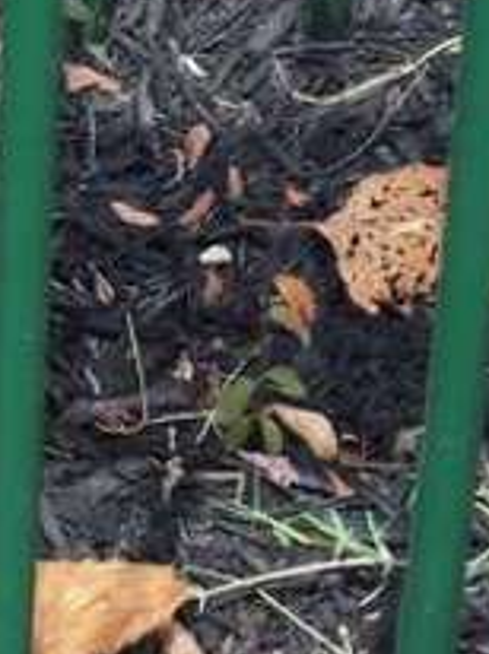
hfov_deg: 3.7
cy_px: 600
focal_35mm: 393
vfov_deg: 5.0
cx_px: -514
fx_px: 7418
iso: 80
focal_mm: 17.9
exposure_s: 1/125
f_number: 5.3
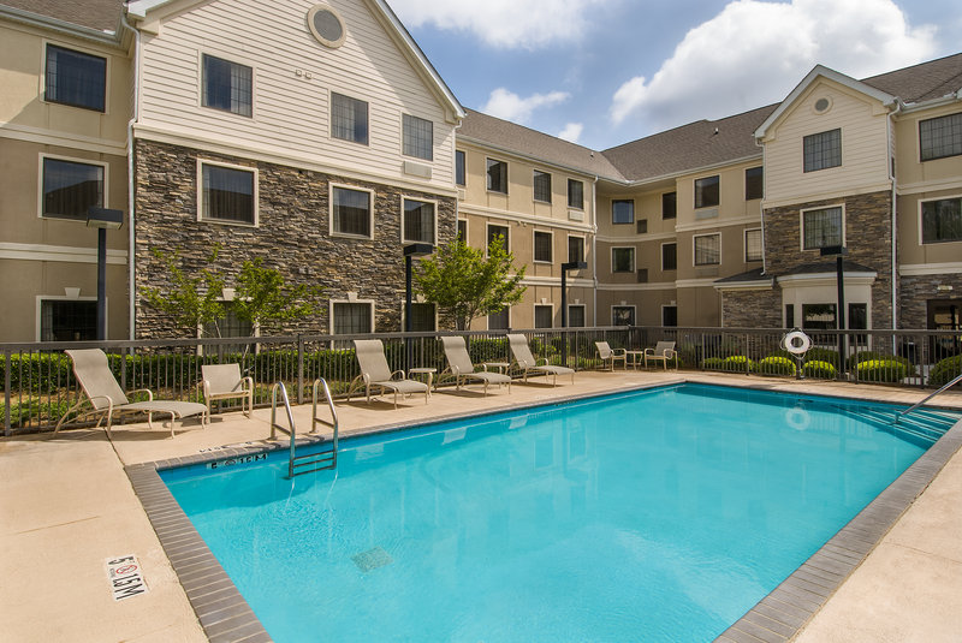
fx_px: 481
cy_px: 322
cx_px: 481
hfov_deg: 89.9
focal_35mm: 18
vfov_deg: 67.5
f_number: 16
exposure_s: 1/80
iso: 200
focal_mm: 12
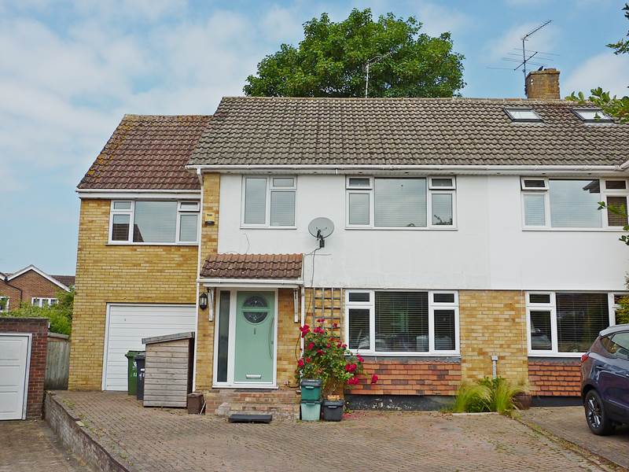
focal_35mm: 35
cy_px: 236
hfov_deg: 52.6
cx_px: 314
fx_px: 636
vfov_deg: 40.7
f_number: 5
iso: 80
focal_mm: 5.7
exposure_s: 1/500
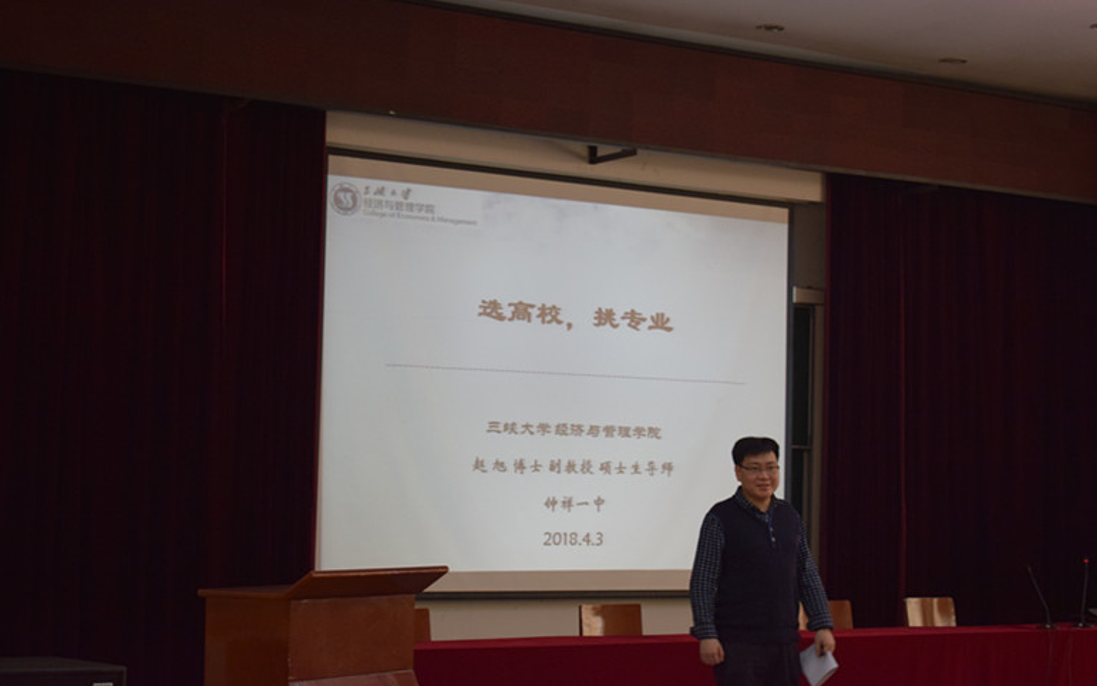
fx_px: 2078
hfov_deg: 29.6
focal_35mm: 70
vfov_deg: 18.7
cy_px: 320
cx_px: 546
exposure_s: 1/60
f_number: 5
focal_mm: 45
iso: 1000
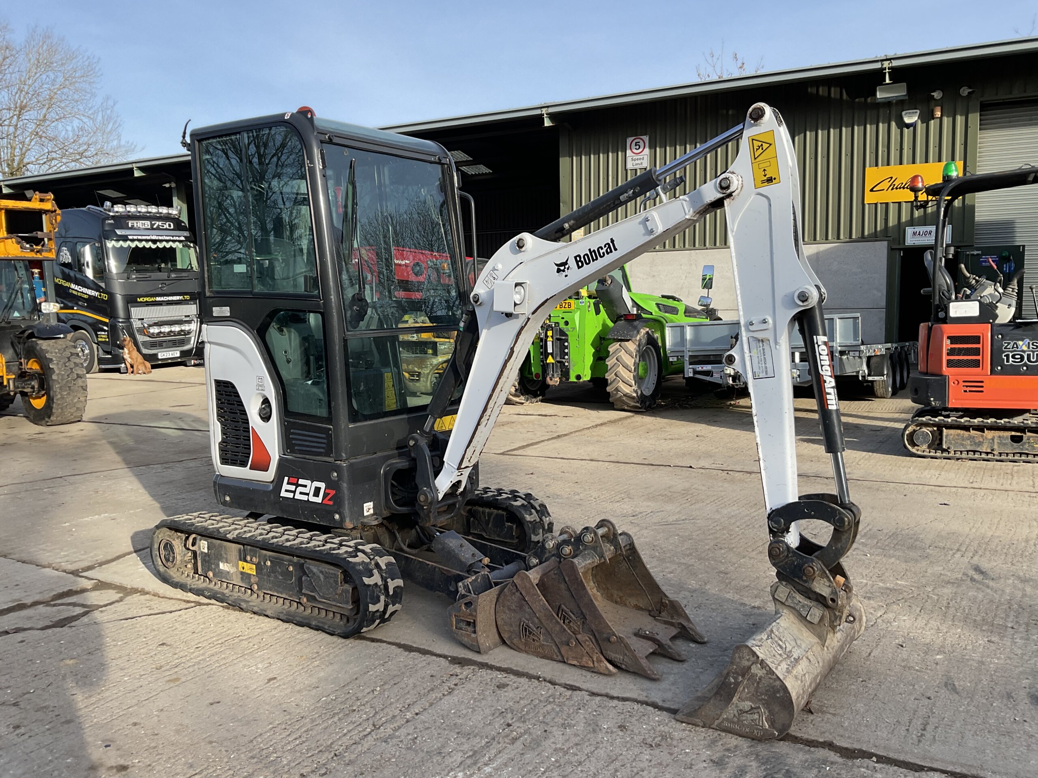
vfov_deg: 48.2
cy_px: 389
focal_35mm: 29
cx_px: 519
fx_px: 870
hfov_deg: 61.7
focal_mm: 3
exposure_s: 1/719
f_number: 1.8
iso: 16
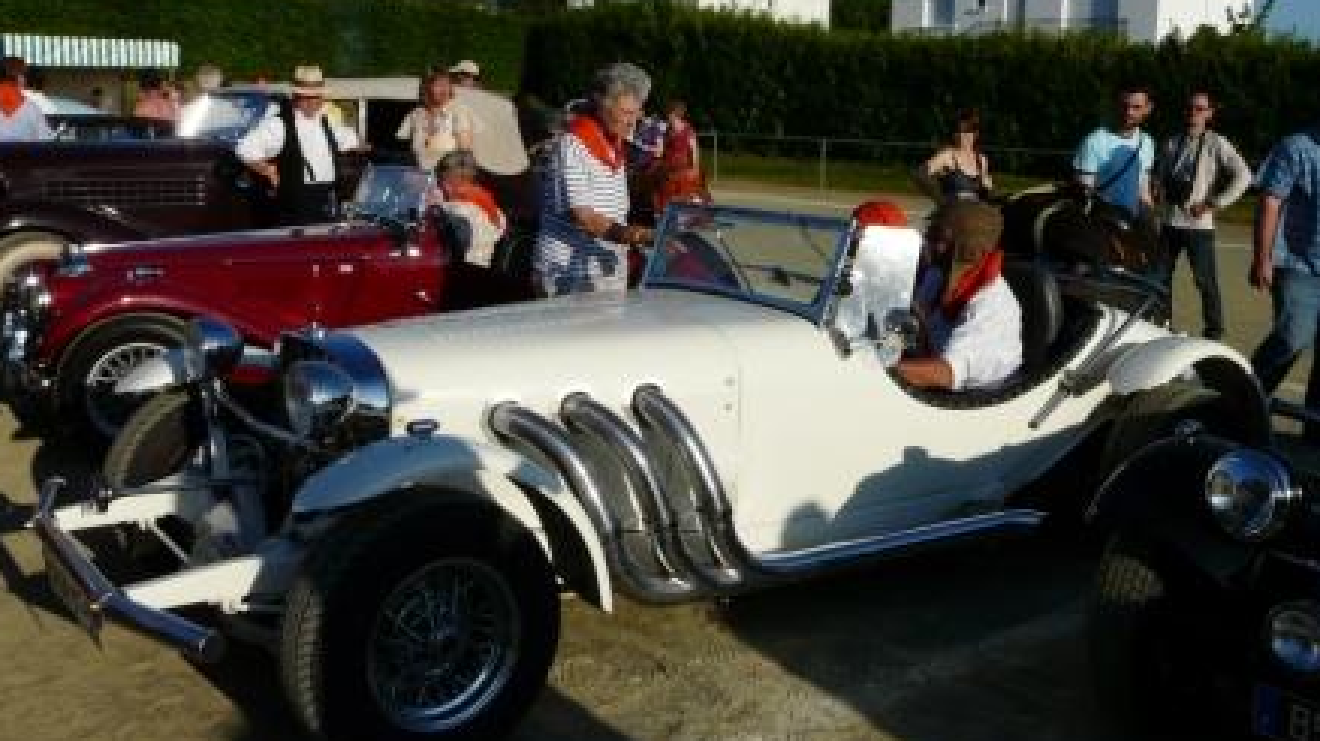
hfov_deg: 51.6
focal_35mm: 39
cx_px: 666
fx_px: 1365
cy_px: 277
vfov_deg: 30.3
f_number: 7.1
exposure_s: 1/400
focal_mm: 5.7
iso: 100
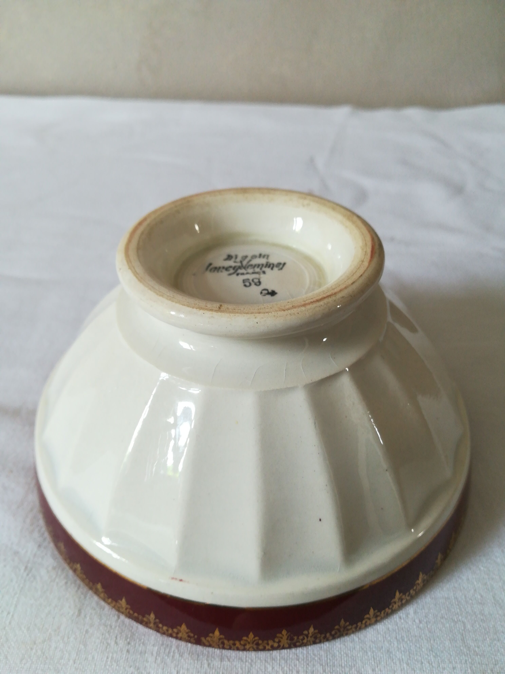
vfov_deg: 67.3
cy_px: 337
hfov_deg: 53.1
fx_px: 506
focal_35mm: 26
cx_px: 252
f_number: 2.2
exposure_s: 1/33.3
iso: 125
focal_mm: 3.83
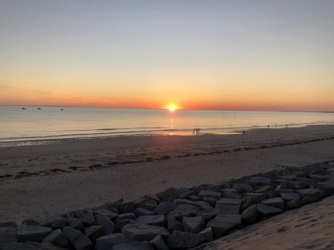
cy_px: 125
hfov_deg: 63.4
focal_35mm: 28
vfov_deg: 49.7
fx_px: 270
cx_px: 167
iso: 20
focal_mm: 4
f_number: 1.8
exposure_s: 1/558
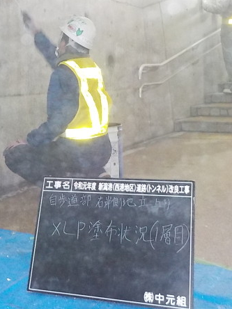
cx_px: 42
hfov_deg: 26.5
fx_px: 483
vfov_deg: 35.2
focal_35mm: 54
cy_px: 106
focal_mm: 4.1
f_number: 3.3
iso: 500
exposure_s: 1/15
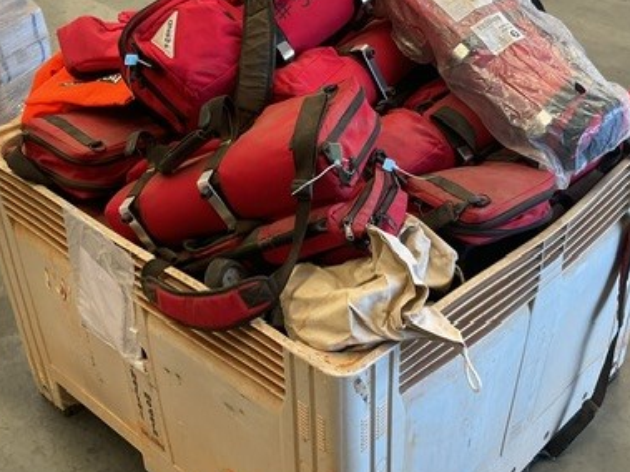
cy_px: 256
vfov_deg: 29.6
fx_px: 892
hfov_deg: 38.9
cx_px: 347
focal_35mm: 49
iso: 64
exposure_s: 1/100
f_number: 1.8
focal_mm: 3
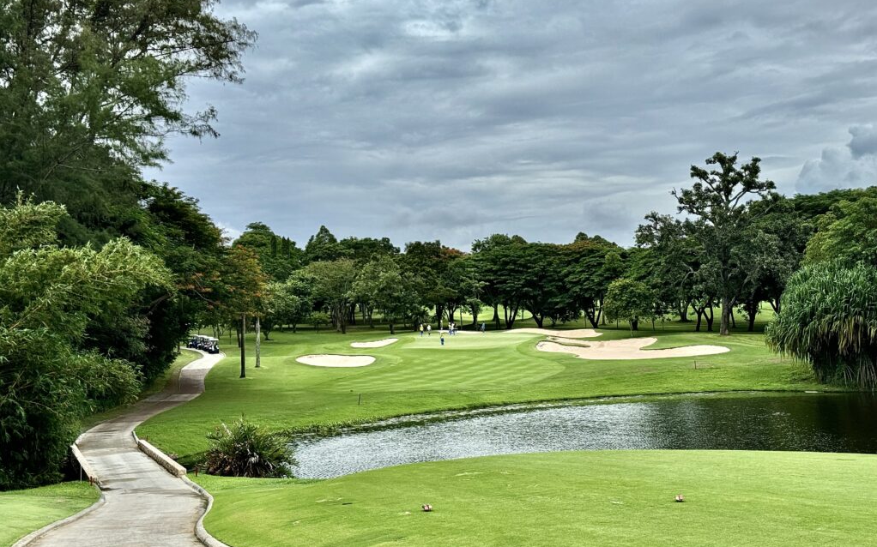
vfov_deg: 25.3
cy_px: 228
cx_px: 438
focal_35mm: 51
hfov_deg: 39.6
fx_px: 1219
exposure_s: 1/4608
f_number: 1.78
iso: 64
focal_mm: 6.76
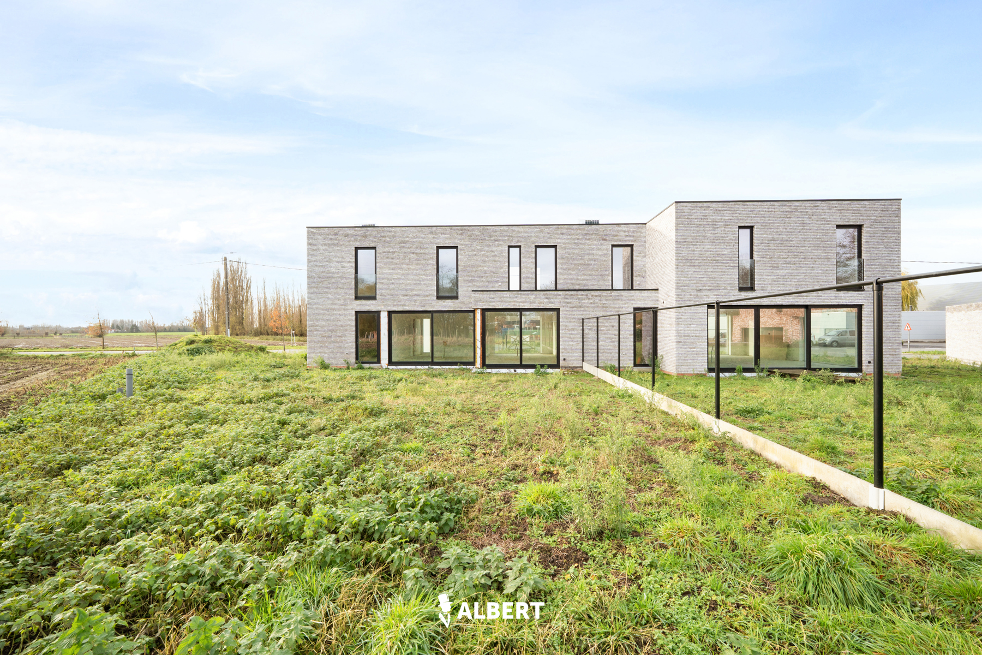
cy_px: 328
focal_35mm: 14
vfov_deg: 81.2
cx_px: 491
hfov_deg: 104.3
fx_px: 382
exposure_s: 1/60
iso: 250
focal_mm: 14
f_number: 11
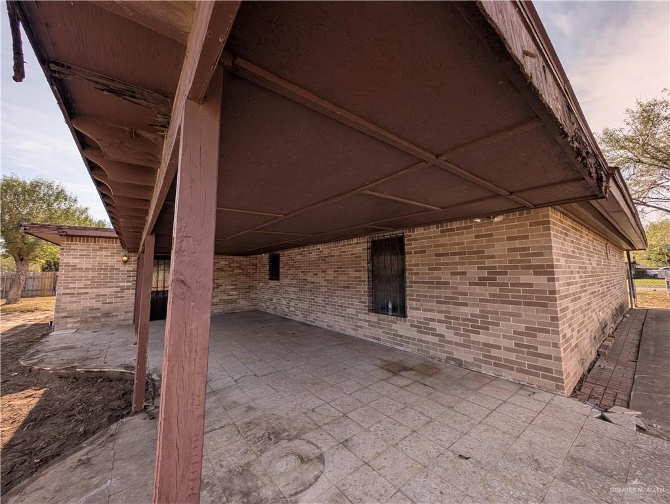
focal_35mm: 12
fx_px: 233
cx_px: 335
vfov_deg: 94.6
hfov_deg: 110.5
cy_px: 252
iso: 34
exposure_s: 1/1410
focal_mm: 2.23
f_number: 1.95
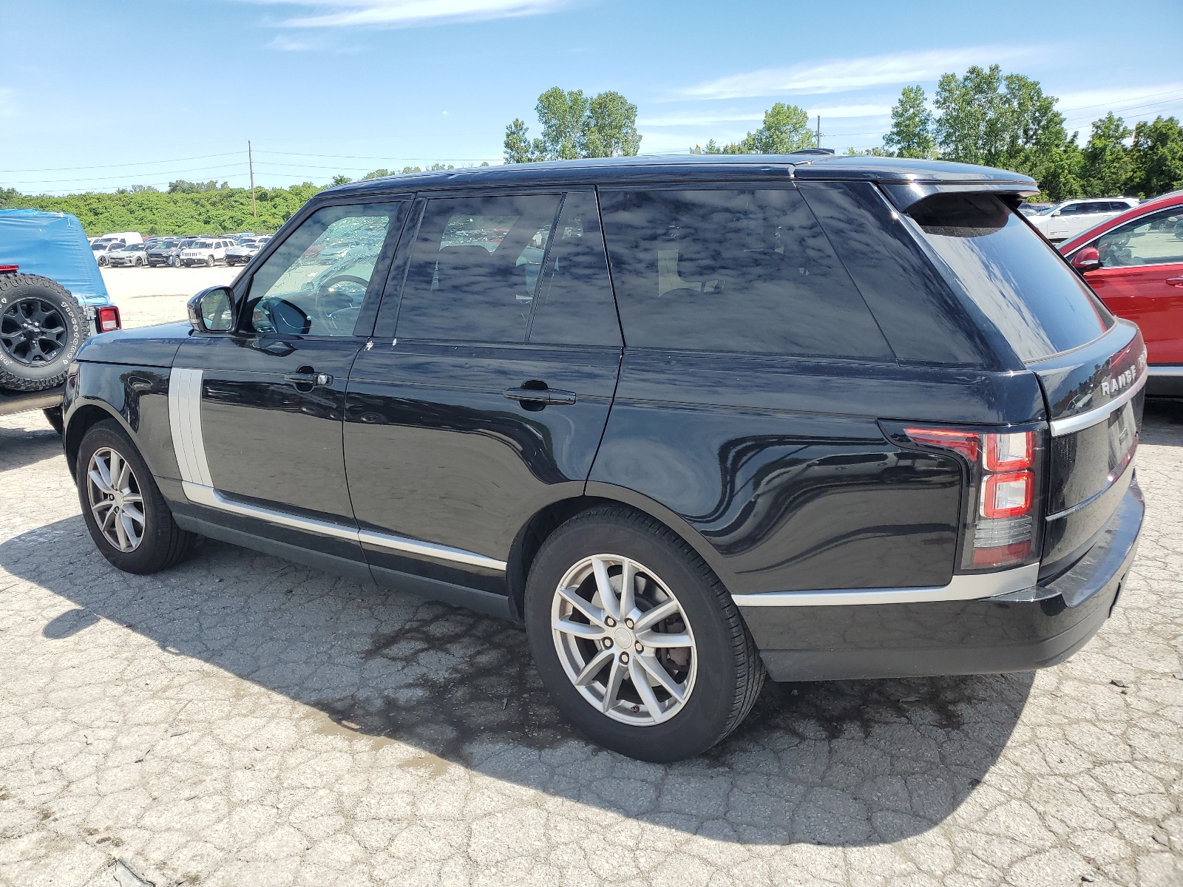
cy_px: 444
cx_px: 592
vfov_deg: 53.1
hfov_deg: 67.3
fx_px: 889
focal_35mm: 26
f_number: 1.5
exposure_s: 1/2000
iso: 50
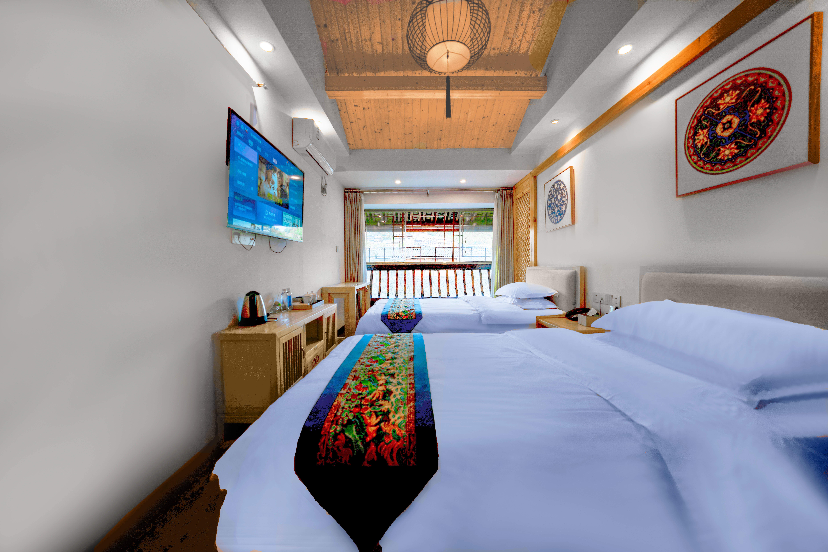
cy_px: 276
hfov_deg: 112.6
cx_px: 414
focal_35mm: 12
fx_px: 276
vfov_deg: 90.0
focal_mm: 12
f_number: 2.8
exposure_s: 1/125
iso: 50
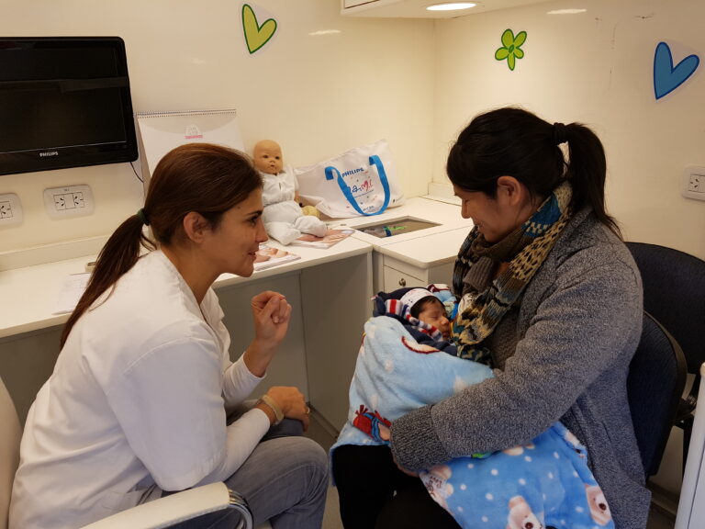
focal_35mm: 26
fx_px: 530
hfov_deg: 67.3
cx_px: 352
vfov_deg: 53.1
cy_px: 264
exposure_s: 1/138
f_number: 1.7
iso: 50
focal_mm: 4.2
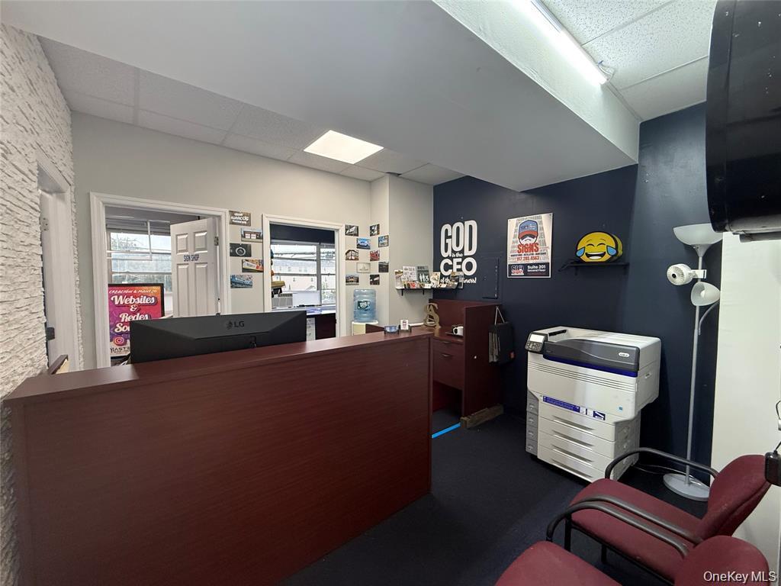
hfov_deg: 102.1
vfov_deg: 85.7
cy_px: 293
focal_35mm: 14
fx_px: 316
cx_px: 390
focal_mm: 2.22
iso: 320
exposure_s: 1/120
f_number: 2.2
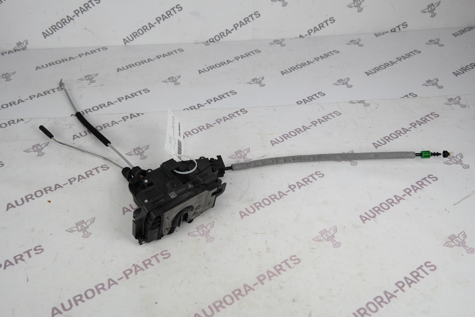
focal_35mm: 30
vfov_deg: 43.6
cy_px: 158
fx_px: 396
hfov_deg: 61.9
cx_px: 238
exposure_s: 1/80
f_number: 3.5
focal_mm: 20
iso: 100
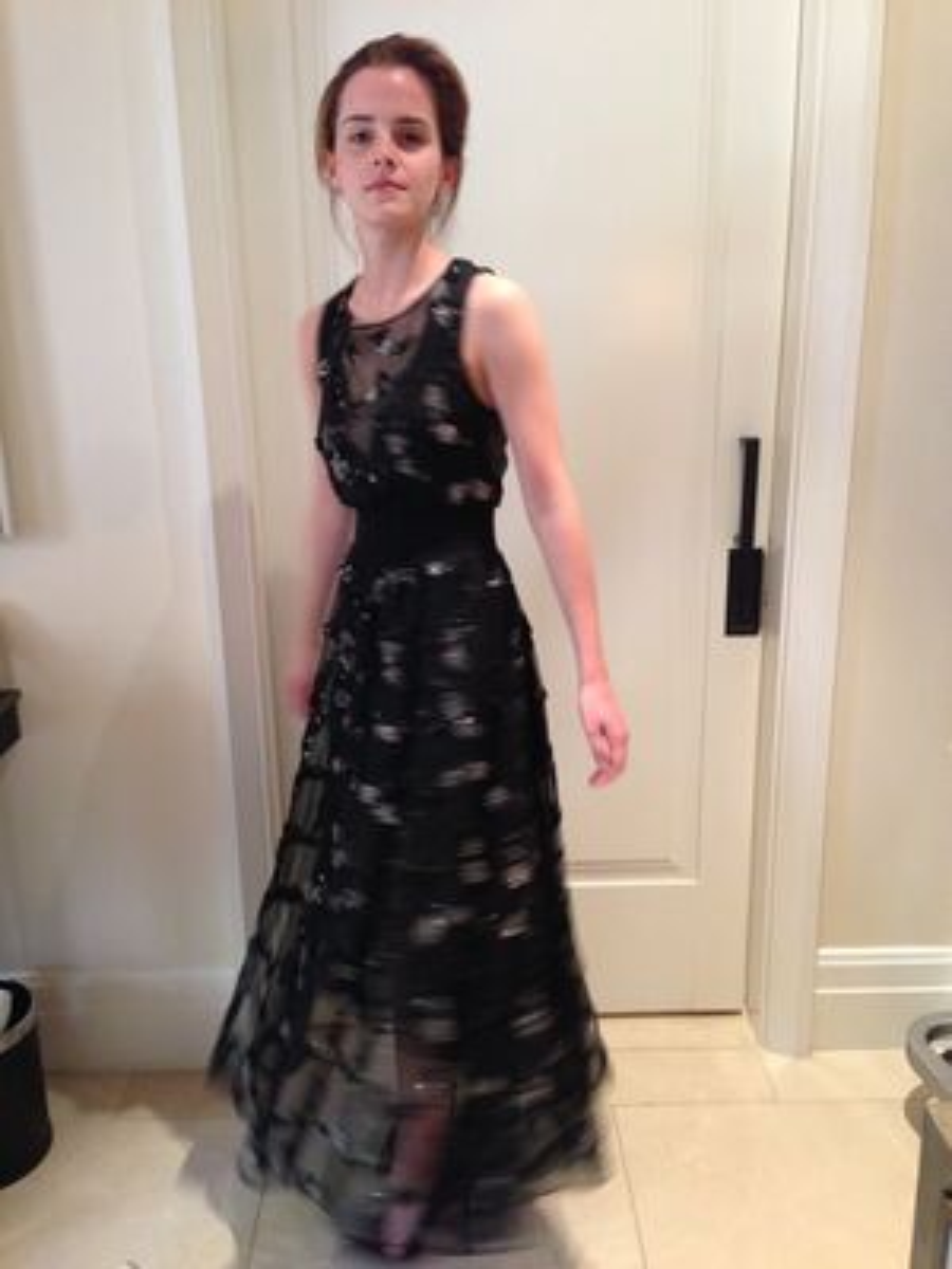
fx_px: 1210
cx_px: 476
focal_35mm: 33
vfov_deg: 55.4
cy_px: 634
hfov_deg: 42.9
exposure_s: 1/20
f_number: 2.4
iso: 250
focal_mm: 4.12
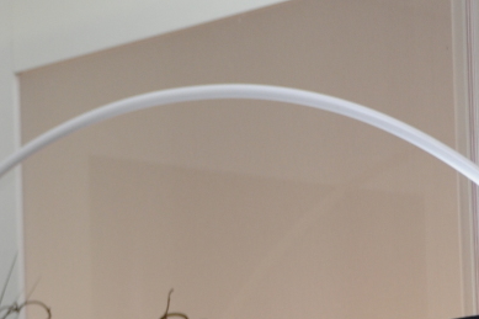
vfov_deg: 6.7
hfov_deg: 9.7
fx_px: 2713
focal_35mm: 204
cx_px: -288
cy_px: 386
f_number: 5
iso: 1600
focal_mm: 62
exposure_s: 1/50
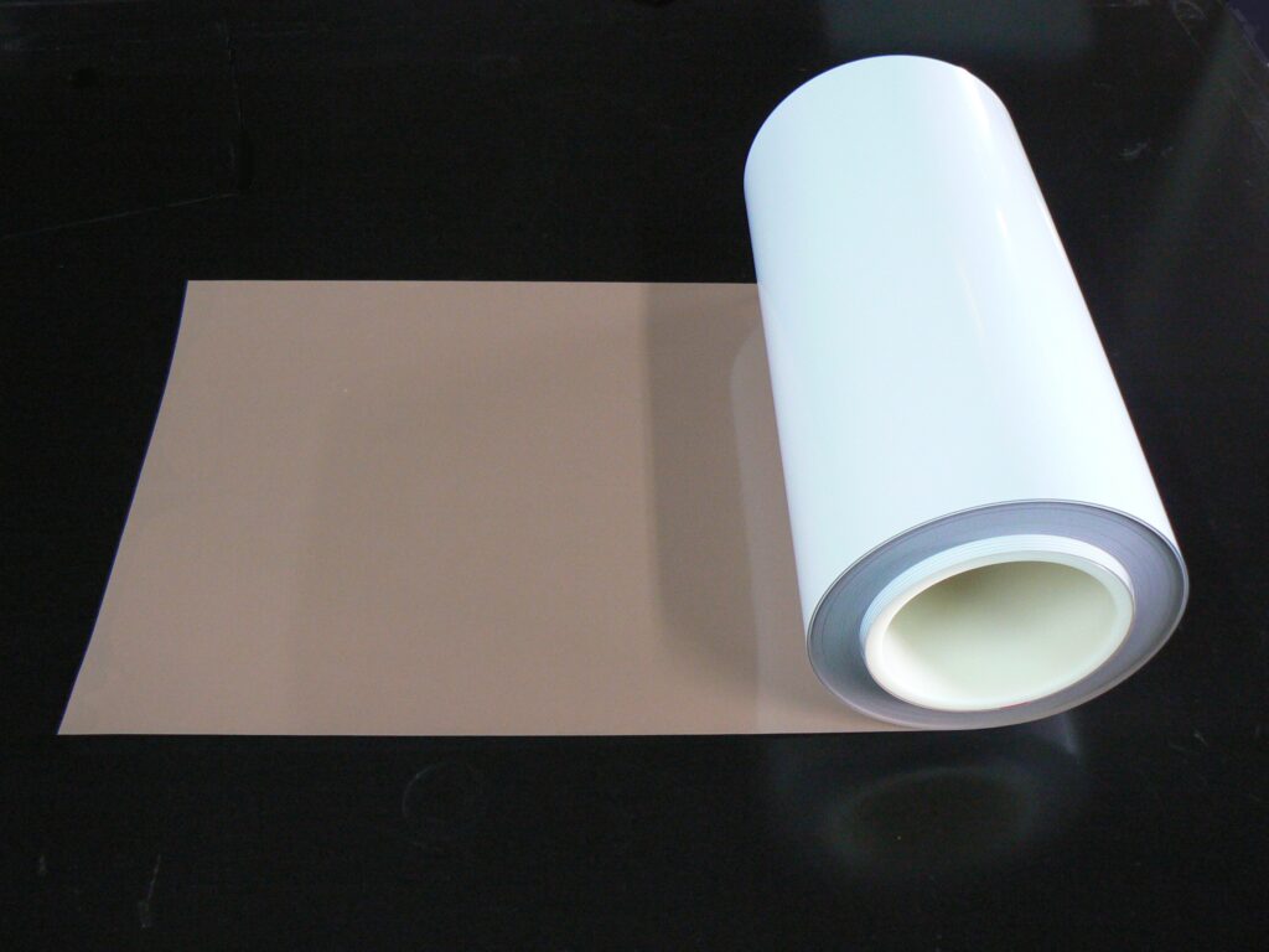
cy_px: 476
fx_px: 1320
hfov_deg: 51.4
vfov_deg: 39.7
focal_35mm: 36
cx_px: 634
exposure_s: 1/13
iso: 200
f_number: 2.8
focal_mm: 6
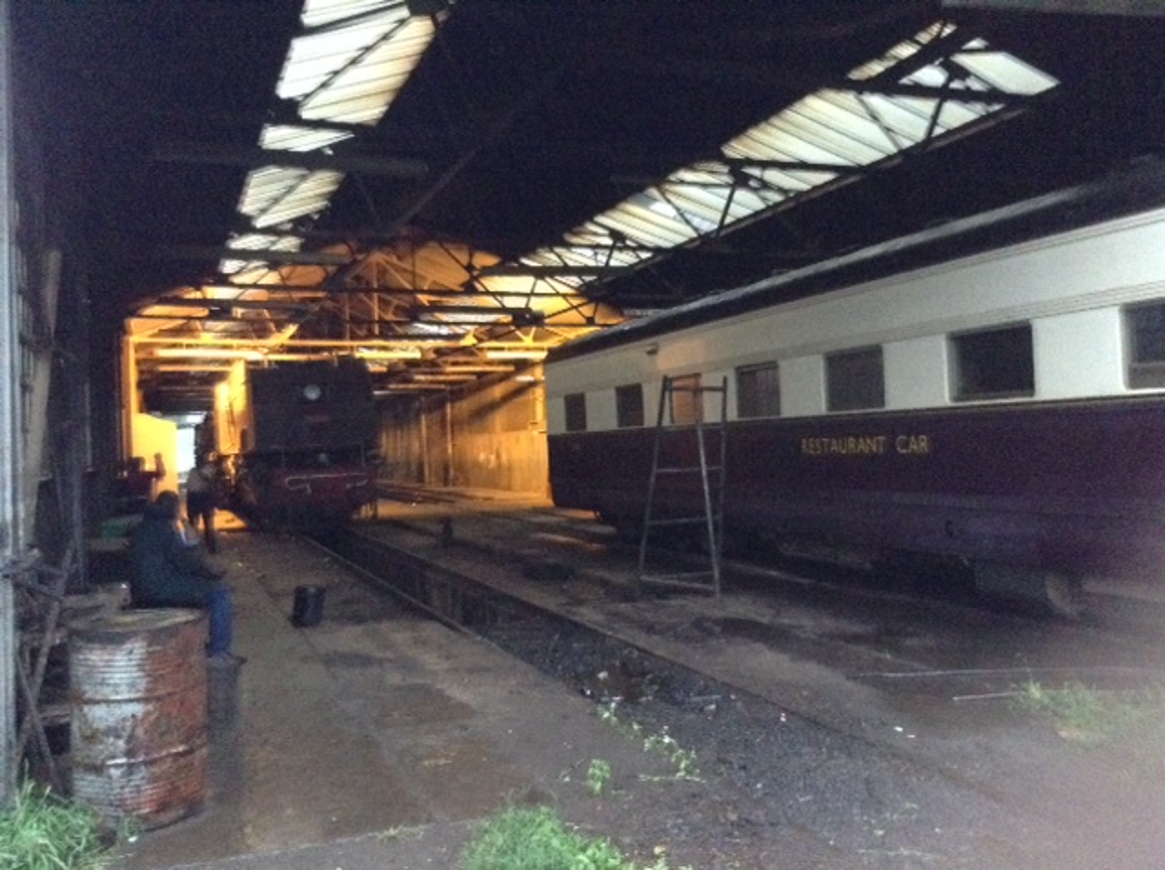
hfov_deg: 55.4
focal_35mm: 33
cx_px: 582
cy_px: 435
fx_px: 1109
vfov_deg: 42.8
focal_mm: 3.3
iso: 640
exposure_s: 1/15
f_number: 2.4
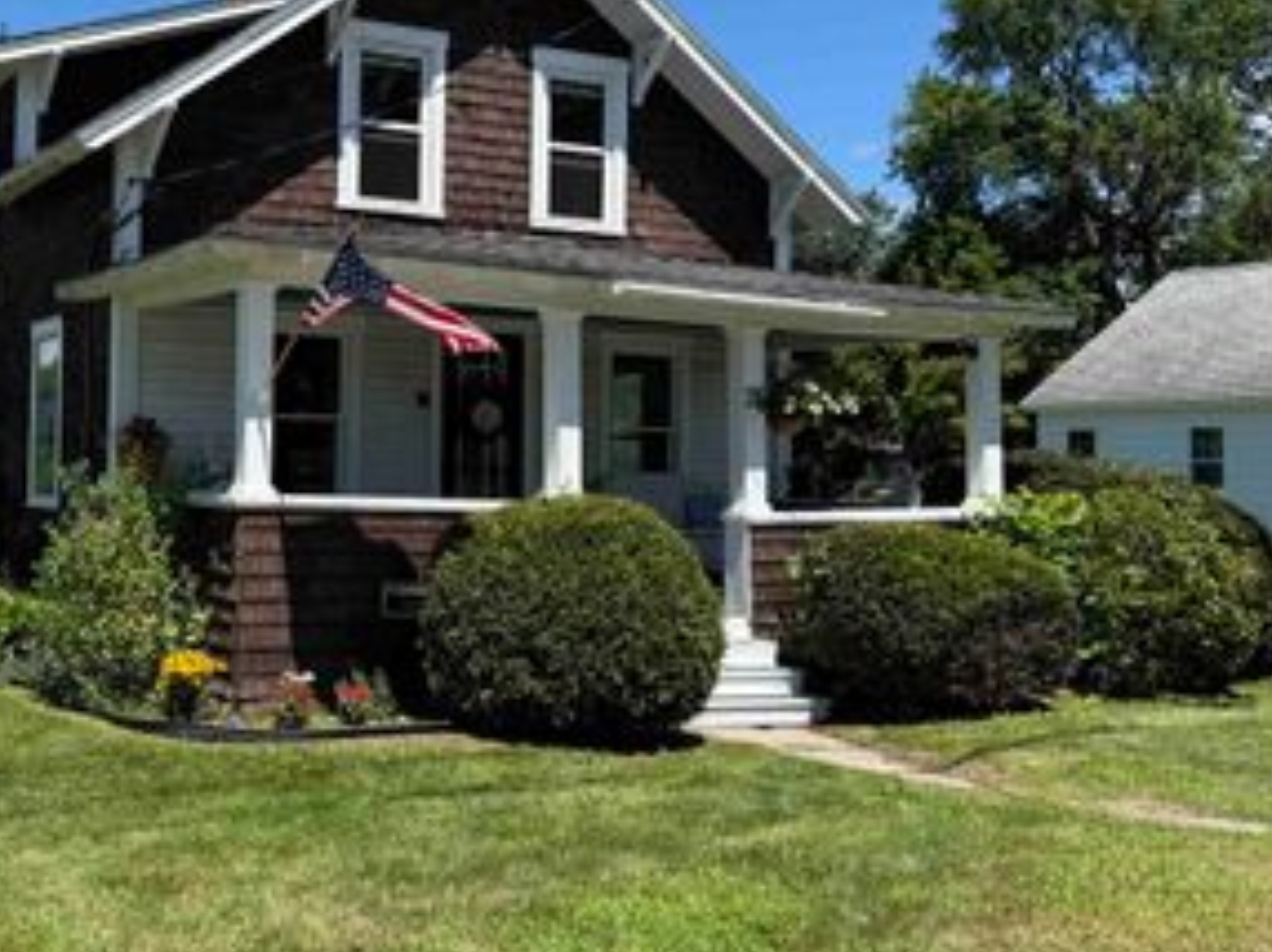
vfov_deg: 34.2
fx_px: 1542
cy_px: 394
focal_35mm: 42
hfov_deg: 43.0
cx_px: 271
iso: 80
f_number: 1.78
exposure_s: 1/3584
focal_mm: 6.76
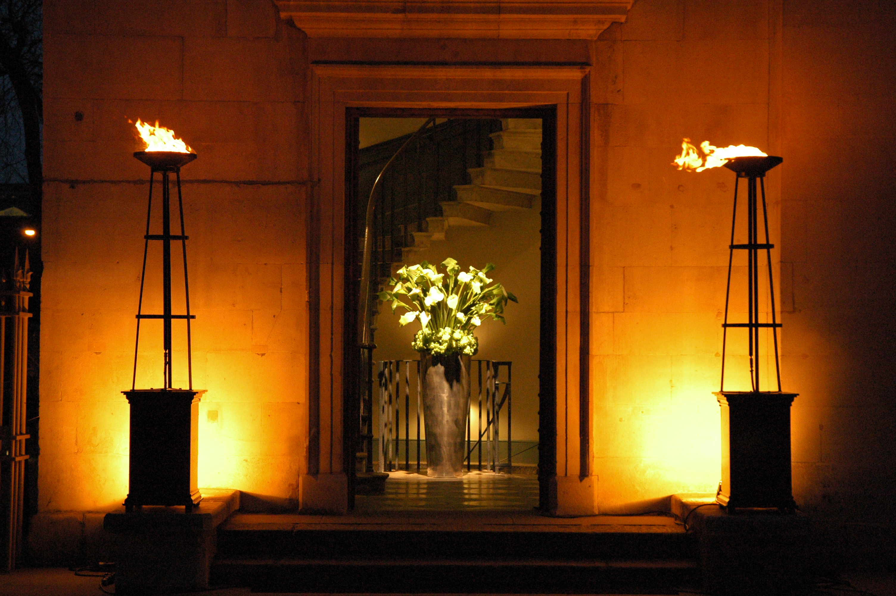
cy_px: 298
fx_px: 1865
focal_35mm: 75
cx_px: 448
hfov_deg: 27.0
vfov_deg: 18.1
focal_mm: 50
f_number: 4.5
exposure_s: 1/100
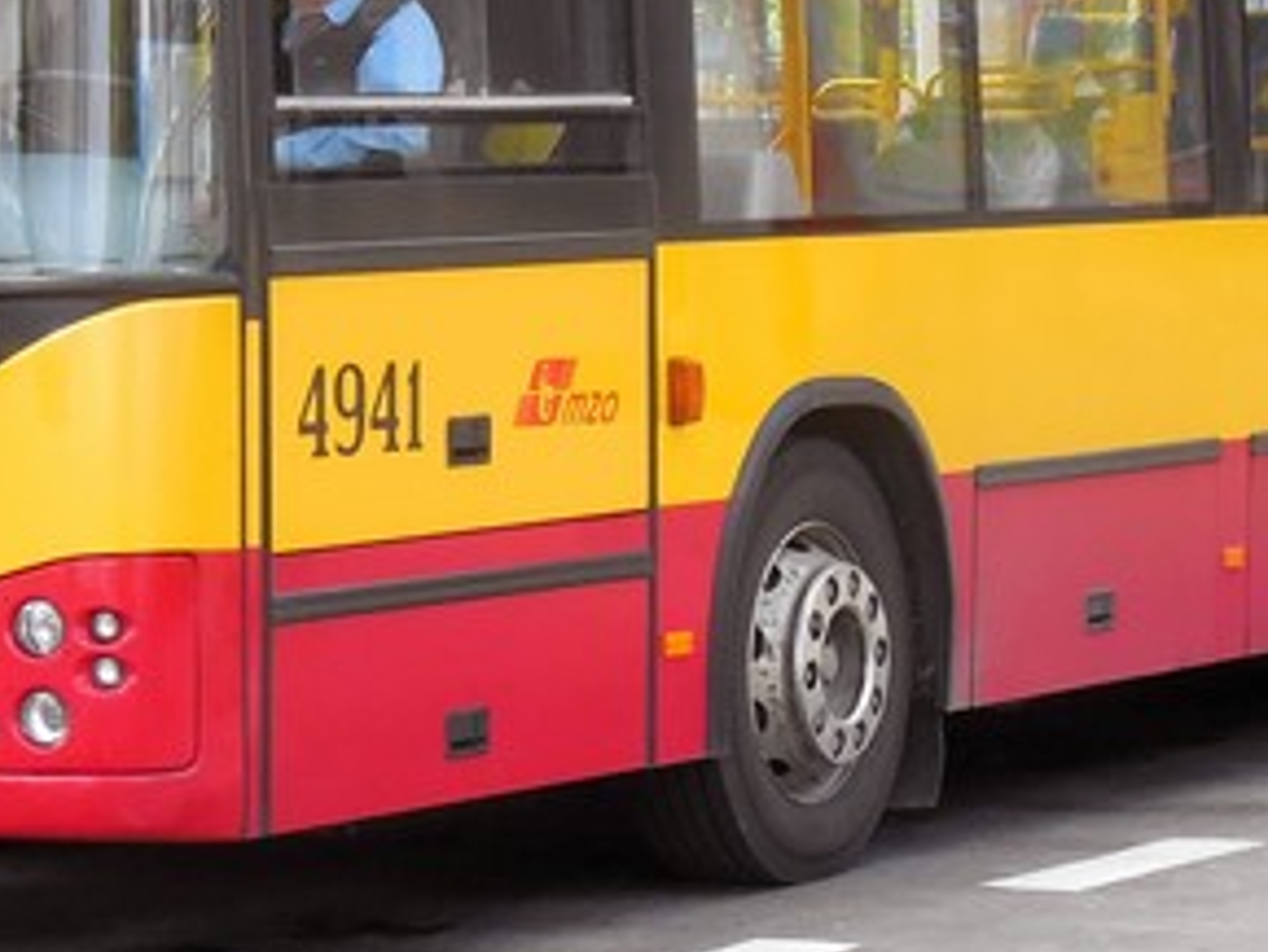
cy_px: 228
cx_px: 584
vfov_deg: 8.8
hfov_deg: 11.7
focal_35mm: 169
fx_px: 6193
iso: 320
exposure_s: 1/250
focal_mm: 11
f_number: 4.3
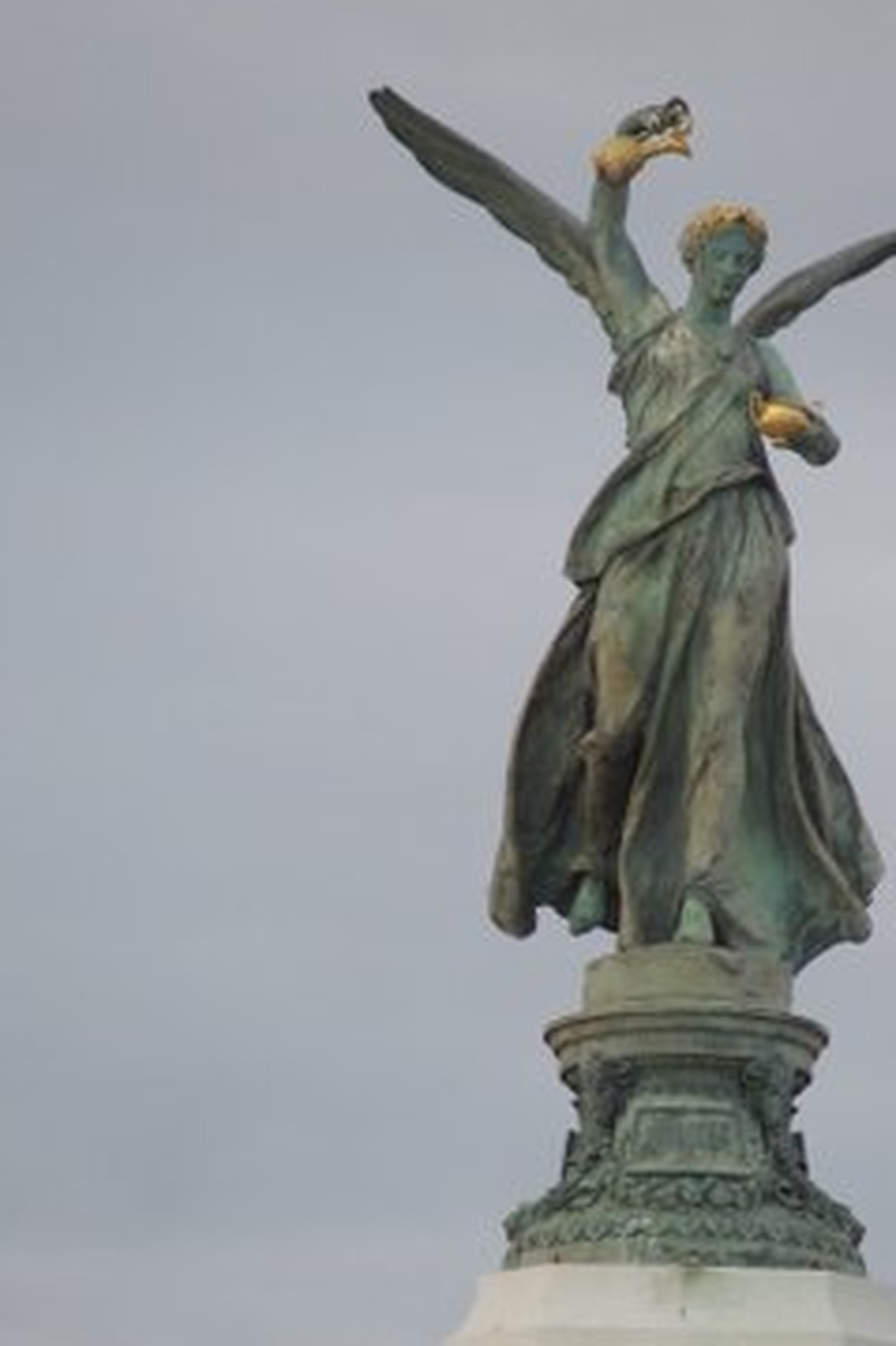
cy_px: 791
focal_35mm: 417
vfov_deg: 4.9
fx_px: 15582
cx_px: 641
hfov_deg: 3.3
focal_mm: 64.3
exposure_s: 1/500
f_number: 2.8
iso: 100
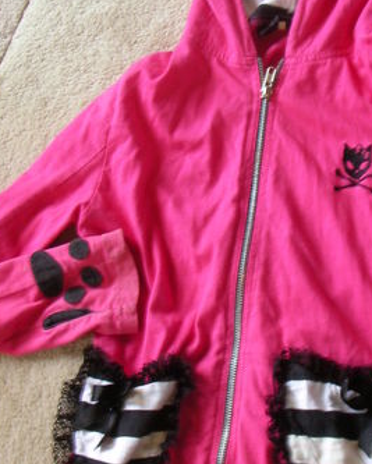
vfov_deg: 26.4
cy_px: 224
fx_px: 990
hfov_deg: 21.2
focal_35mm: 72
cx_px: 248
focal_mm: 6.3
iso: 100
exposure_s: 1/6.5
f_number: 3.5
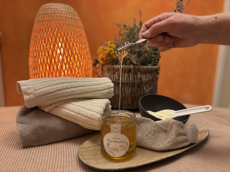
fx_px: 173
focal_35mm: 26
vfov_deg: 53.1
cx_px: 115
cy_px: 86
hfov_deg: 67.3
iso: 100
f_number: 1.6
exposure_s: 1/50
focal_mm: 5.96
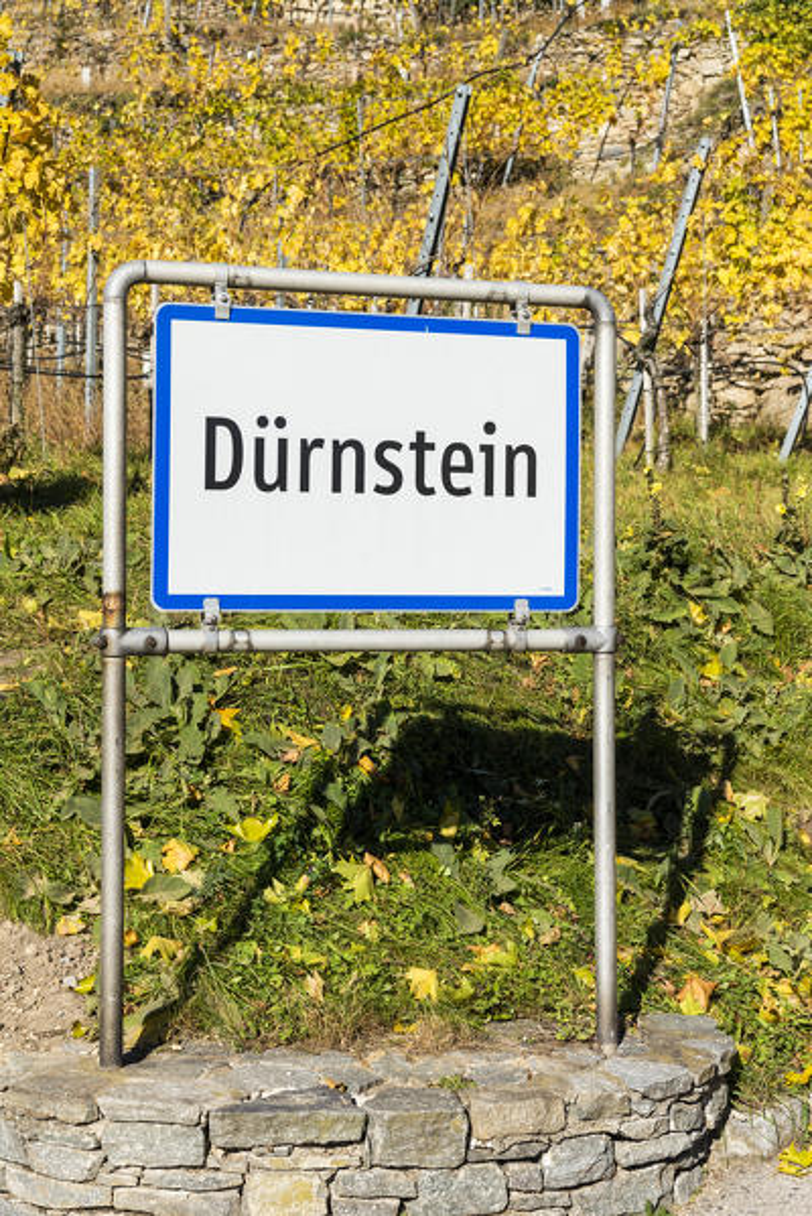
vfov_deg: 30.9
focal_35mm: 65
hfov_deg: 20.9
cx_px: 406
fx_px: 2196
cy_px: 608
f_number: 11
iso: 200
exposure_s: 1/500
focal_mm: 65
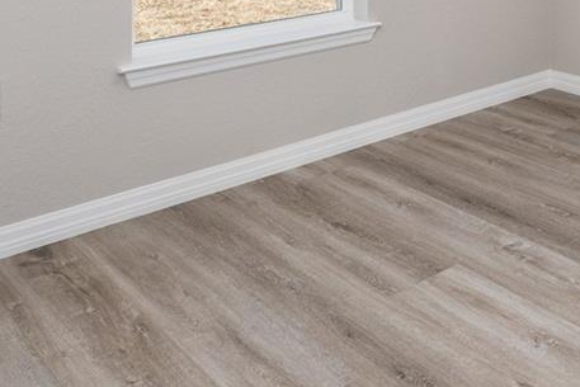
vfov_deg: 23.4
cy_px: -154
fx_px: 790
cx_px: 569
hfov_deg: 36.6
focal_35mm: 49
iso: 400
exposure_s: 1/6
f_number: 7.1
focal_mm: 14
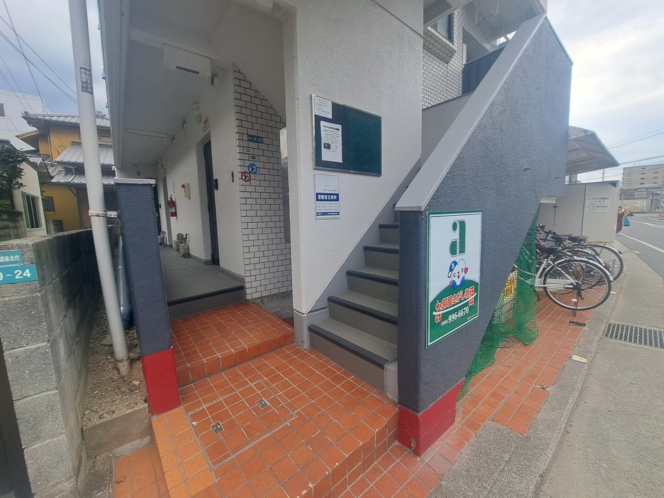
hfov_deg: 106.2
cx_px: 332
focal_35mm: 13
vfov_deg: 89.9
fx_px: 249
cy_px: 249
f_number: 2.2
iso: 50
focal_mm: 1.74
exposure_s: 1/544
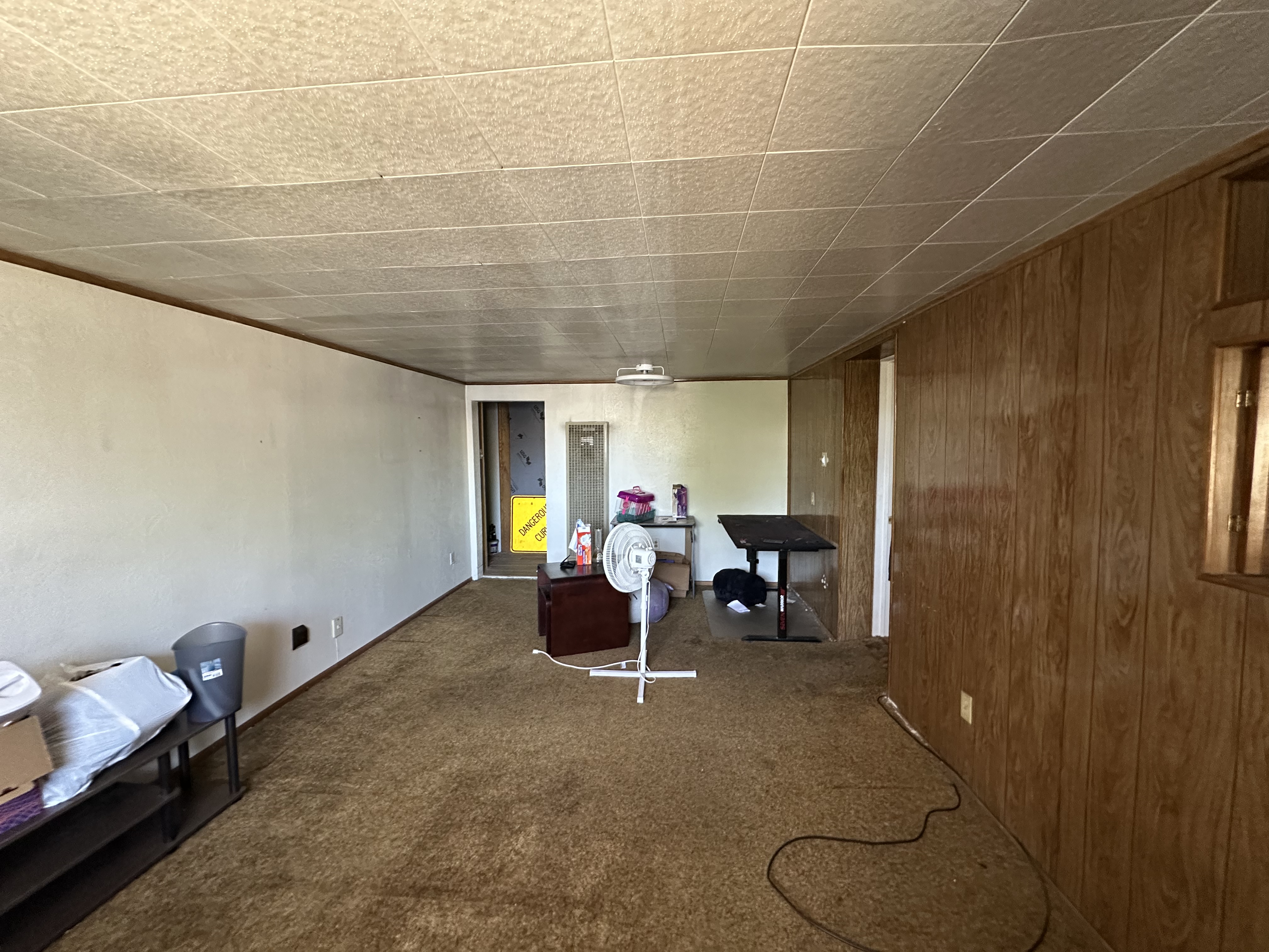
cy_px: 476
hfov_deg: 102.1
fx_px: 513
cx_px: 634
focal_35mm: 14
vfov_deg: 85.7
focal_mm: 2.22
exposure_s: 1/60
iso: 800
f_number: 2.2
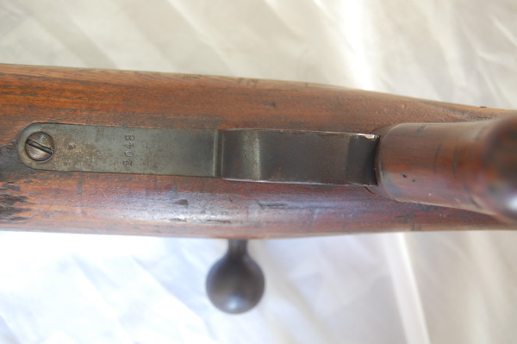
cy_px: 172
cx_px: 258
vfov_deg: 31.8
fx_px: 603
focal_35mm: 42
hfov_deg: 46.4
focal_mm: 28
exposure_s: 1/40
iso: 400
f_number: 4.2
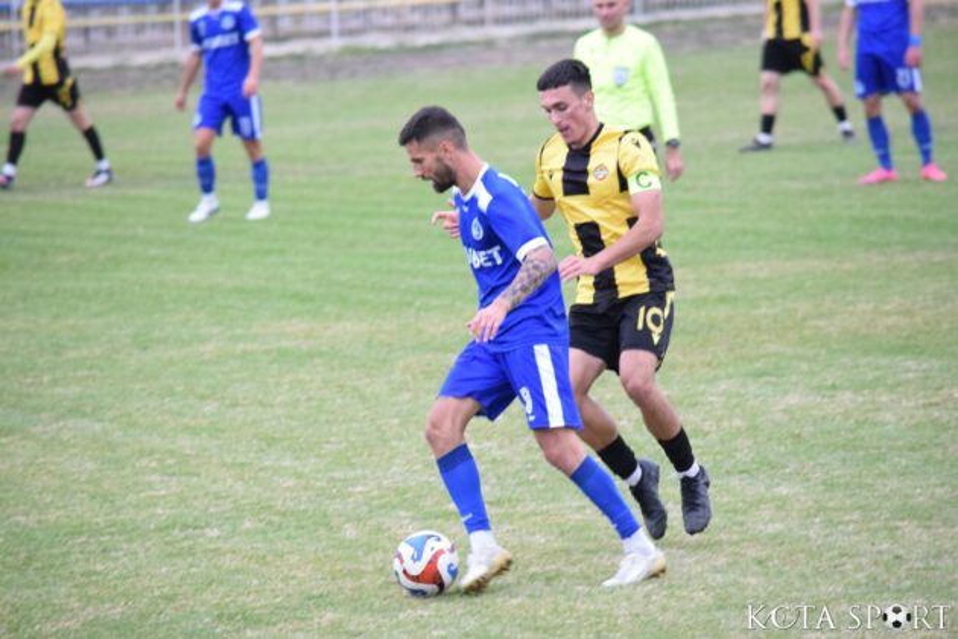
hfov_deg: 7.0
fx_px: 7783
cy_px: 320
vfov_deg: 4.7
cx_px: 479
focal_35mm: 292
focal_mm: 195
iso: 3200
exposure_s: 1/640
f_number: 5.6
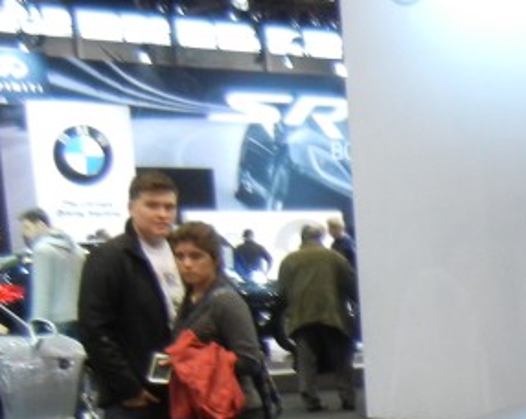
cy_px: 513
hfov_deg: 16.6
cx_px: 804
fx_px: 1632
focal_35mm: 105
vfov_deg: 14.2
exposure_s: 1/34.5
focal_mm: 5.4
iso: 400
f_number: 3.5
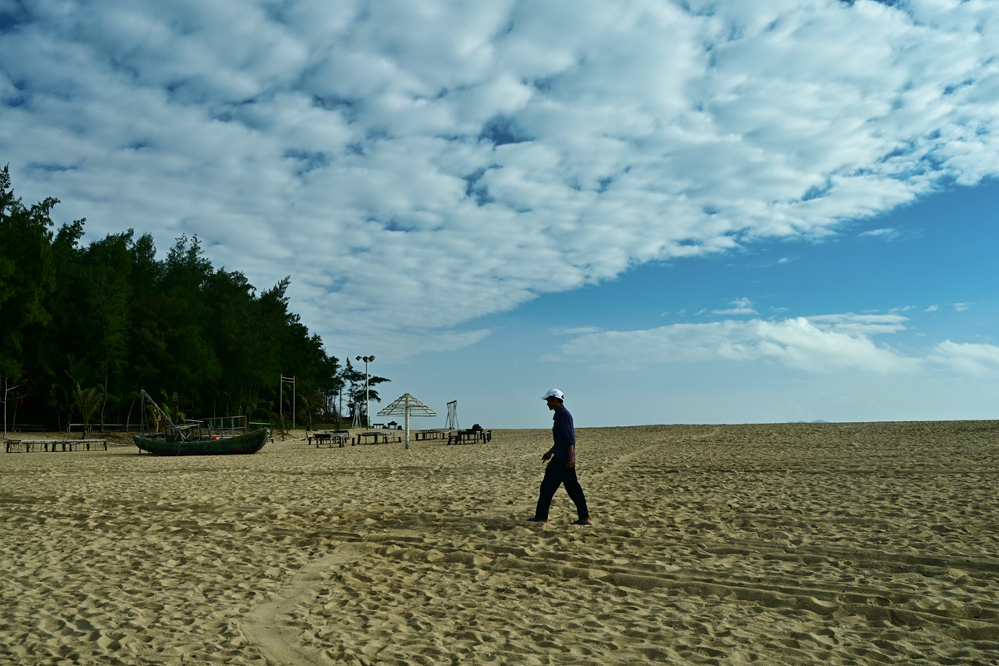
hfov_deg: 56.5
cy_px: 333
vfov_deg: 39.4
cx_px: 500
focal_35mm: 34
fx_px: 930
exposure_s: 1/320
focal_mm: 33.5
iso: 100
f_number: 7.1
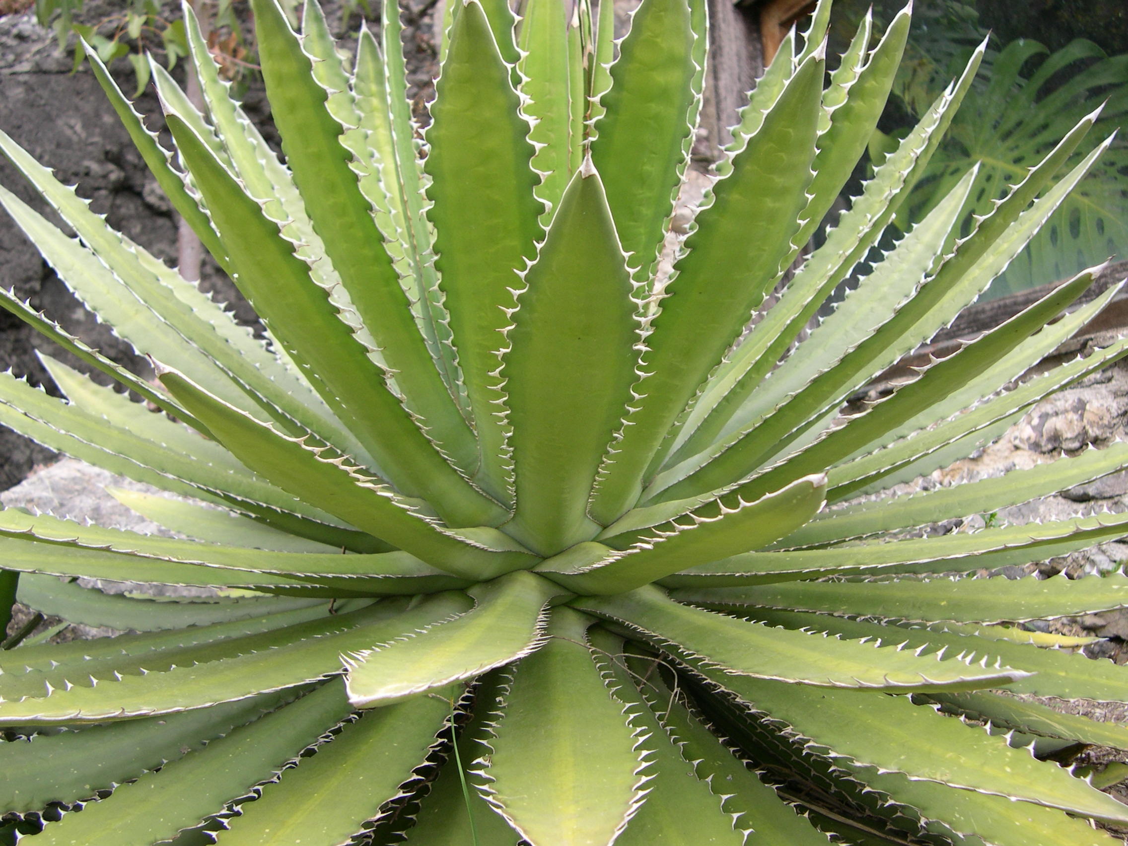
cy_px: 423
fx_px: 1238
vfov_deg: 37.7
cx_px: 564
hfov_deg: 49.0
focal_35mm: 38
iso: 100
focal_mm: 8
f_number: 2.8
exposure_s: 1/118
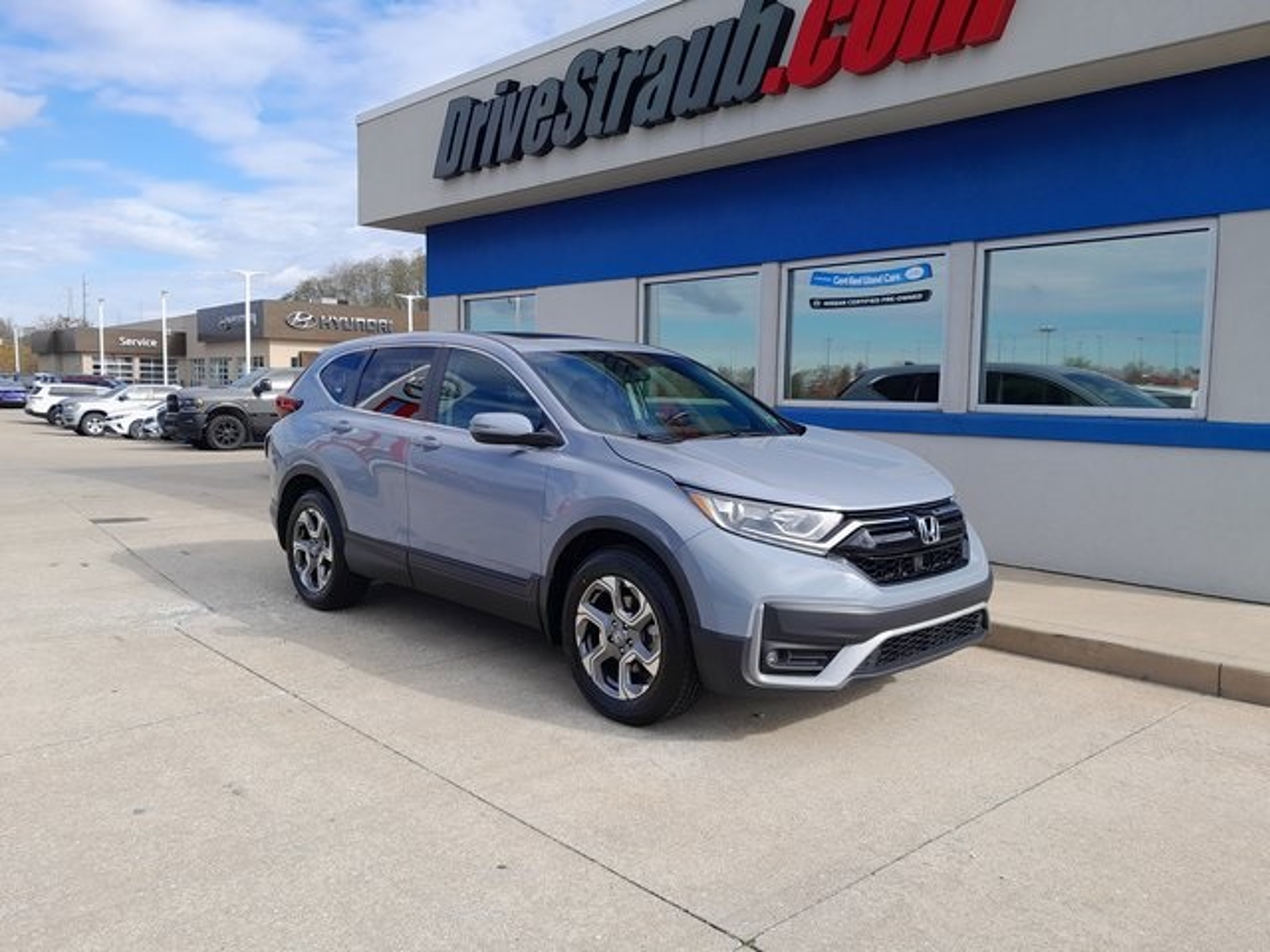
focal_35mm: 27
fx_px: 991
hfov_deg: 65.3
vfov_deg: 51.4
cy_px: 476
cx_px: 635
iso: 40
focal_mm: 4
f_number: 1.8
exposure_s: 1/324
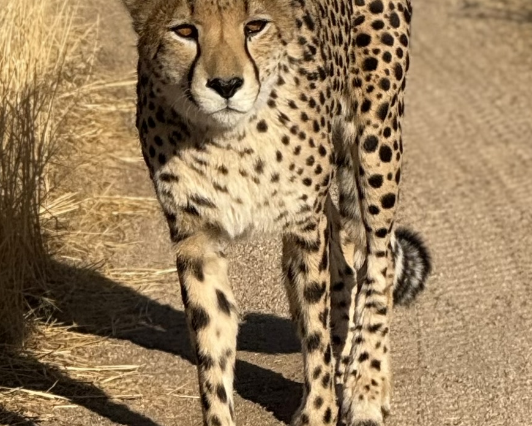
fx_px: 4345
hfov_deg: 7.0
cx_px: 238
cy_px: 215
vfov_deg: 5.6
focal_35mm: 276
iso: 50
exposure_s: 1/2358
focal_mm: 15.66
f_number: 2.8
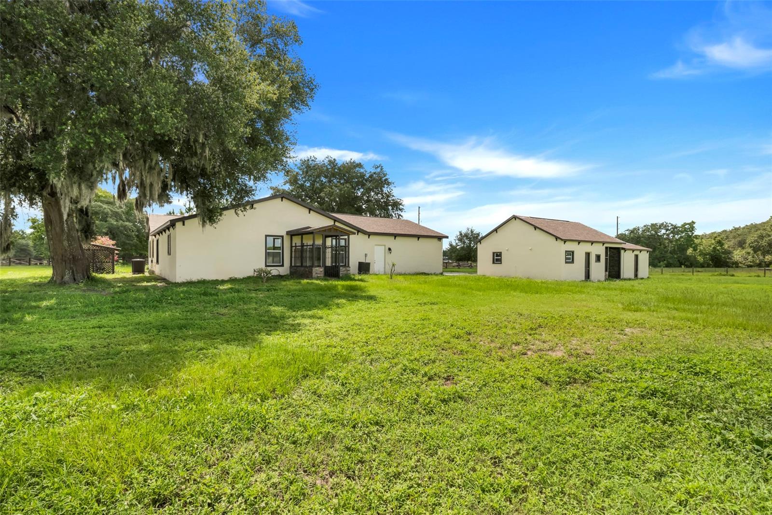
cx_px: 386
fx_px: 402
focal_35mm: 19
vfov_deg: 65.2
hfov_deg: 87.7
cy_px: 258
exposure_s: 1/40
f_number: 8
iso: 100
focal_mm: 12.5
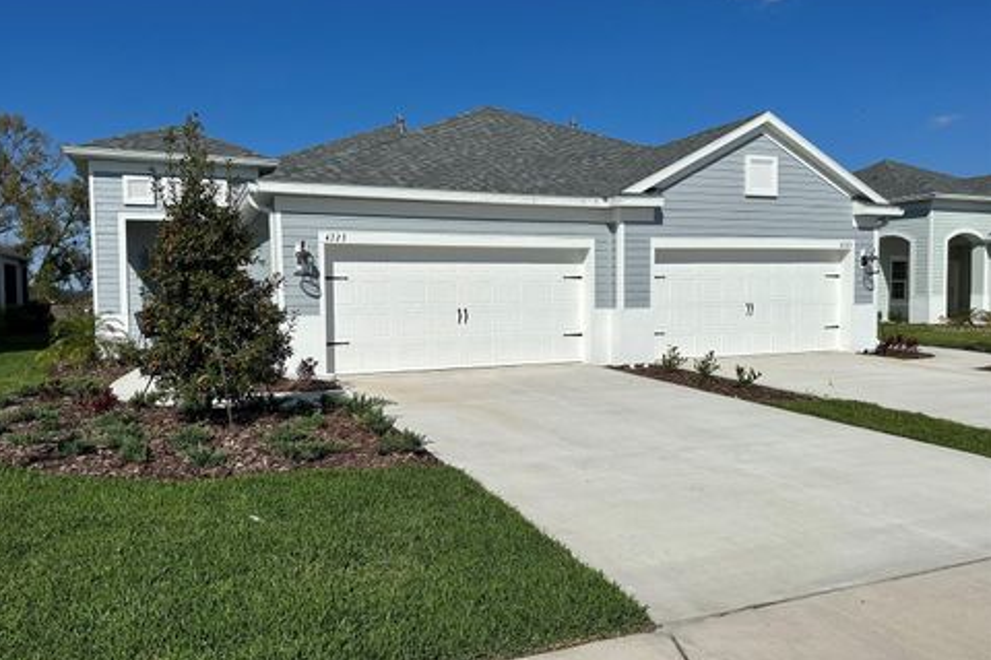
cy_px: 327
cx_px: 477
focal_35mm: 26
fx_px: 716
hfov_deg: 69.4
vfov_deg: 49.6
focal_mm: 6.86
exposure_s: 1/15625
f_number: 1.78
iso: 80
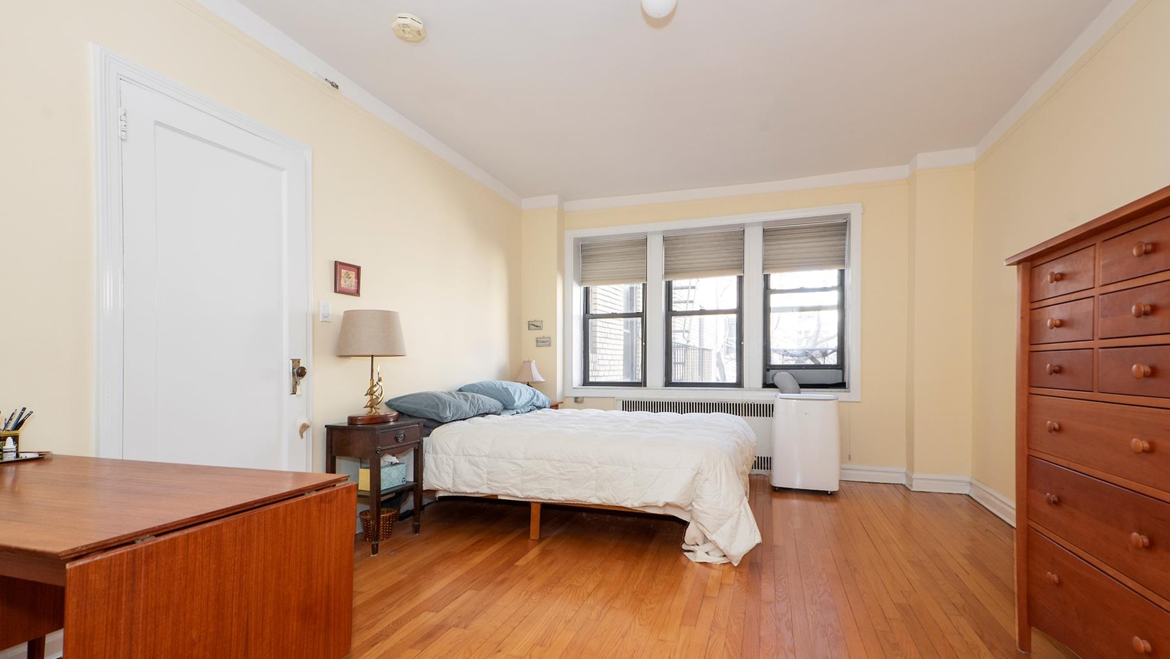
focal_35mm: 16
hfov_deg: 99.4
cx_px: 585
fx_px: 496
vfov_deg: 66.6
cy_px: 388
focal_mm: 14
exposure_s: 1/15
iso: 320
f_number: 9
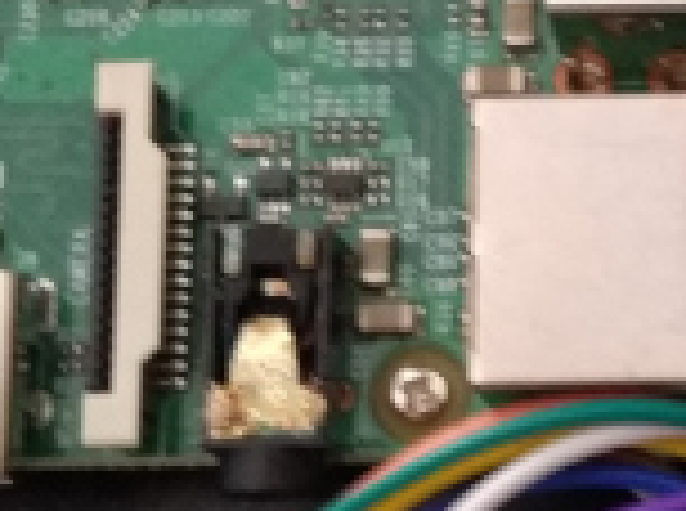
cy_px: 126
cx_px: 729
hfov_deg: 16.7
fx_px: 2274
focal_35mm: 115
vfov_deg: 12.8
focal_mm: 3.82
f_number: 2.2
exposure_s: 1/14
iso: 1600
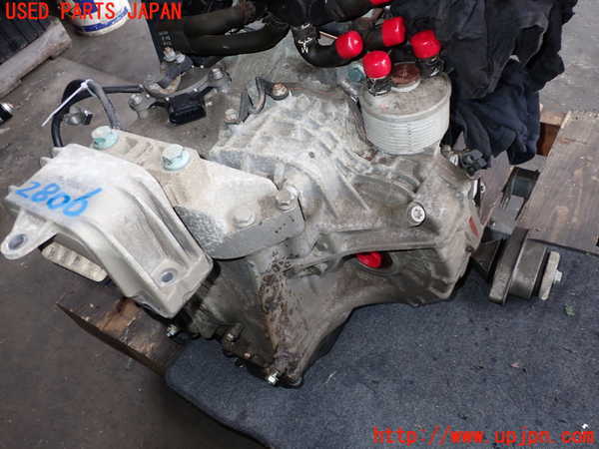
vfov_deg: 46.8
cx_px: 300
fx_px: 519
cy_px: 224
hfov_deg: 60.0
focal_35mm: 30
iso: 160
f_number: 6.3
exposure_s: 1/30
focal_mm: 5.4
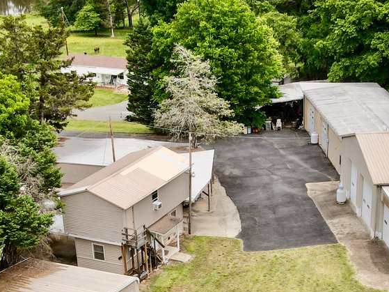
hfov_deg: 29.7
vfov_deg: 22.1
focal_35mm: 65
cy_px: 256
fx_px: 730
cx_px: 254
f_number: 2.8
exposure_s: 1/400
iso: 100
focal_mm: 4.5
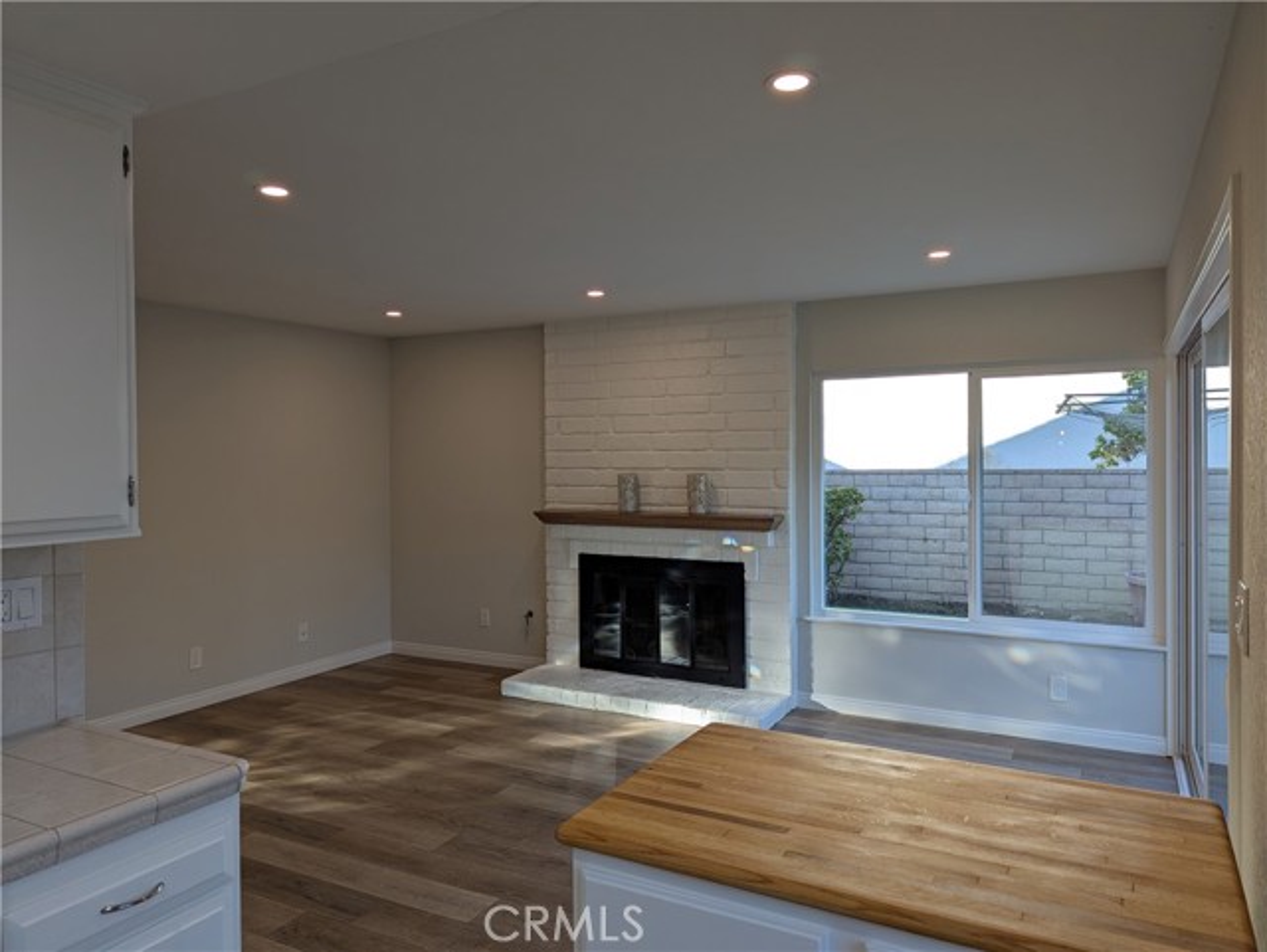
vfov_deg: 56.9
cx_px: 634
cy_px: 476
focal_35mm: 24
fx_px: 879
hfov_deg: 71.6
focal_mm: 6.81
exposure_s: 1/144
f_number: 1.85
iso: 31
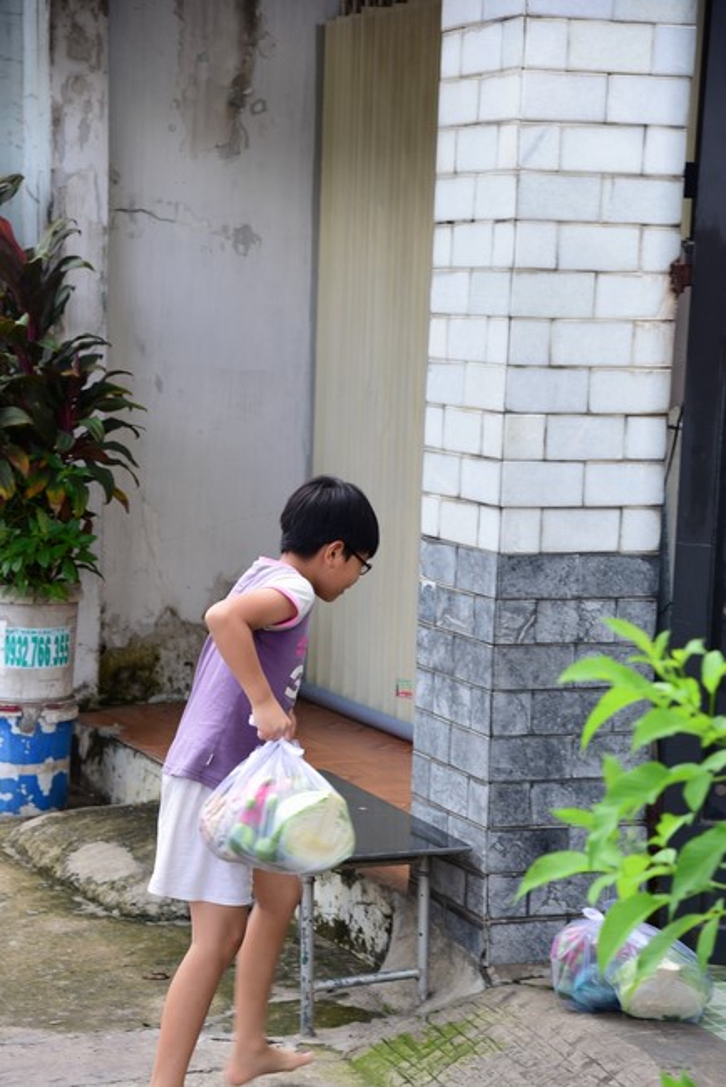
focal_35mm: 85
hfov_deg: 16.1
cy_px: 544
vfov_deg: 23.9
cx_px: 363
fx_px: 2568
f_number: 6.3
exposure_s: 1/100
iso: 250
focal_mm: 85
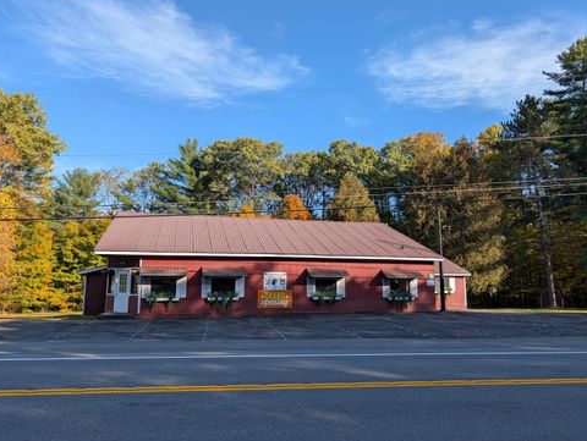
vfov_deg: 55.0
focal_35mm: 25
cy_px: 220
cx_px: 289
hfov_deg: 69.3
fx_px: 424
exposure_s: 1/556
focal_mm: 6.9
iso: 20
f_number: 1.68
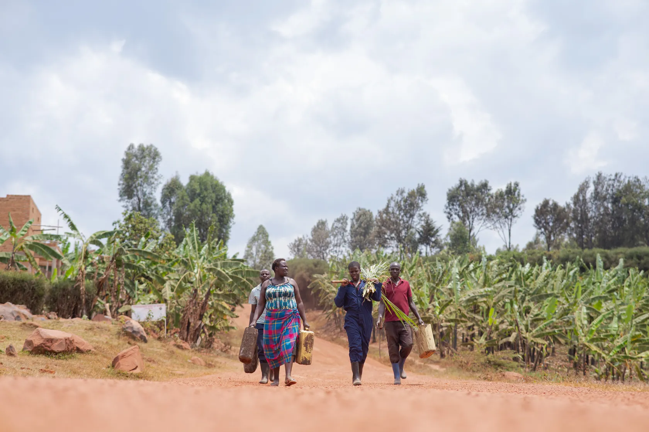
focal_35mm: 85
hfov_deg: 23.9
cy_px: 216
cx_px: 324
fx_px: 1531
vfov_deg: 16.1
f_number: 2.8
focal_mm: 85
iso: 100
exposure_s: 1/800
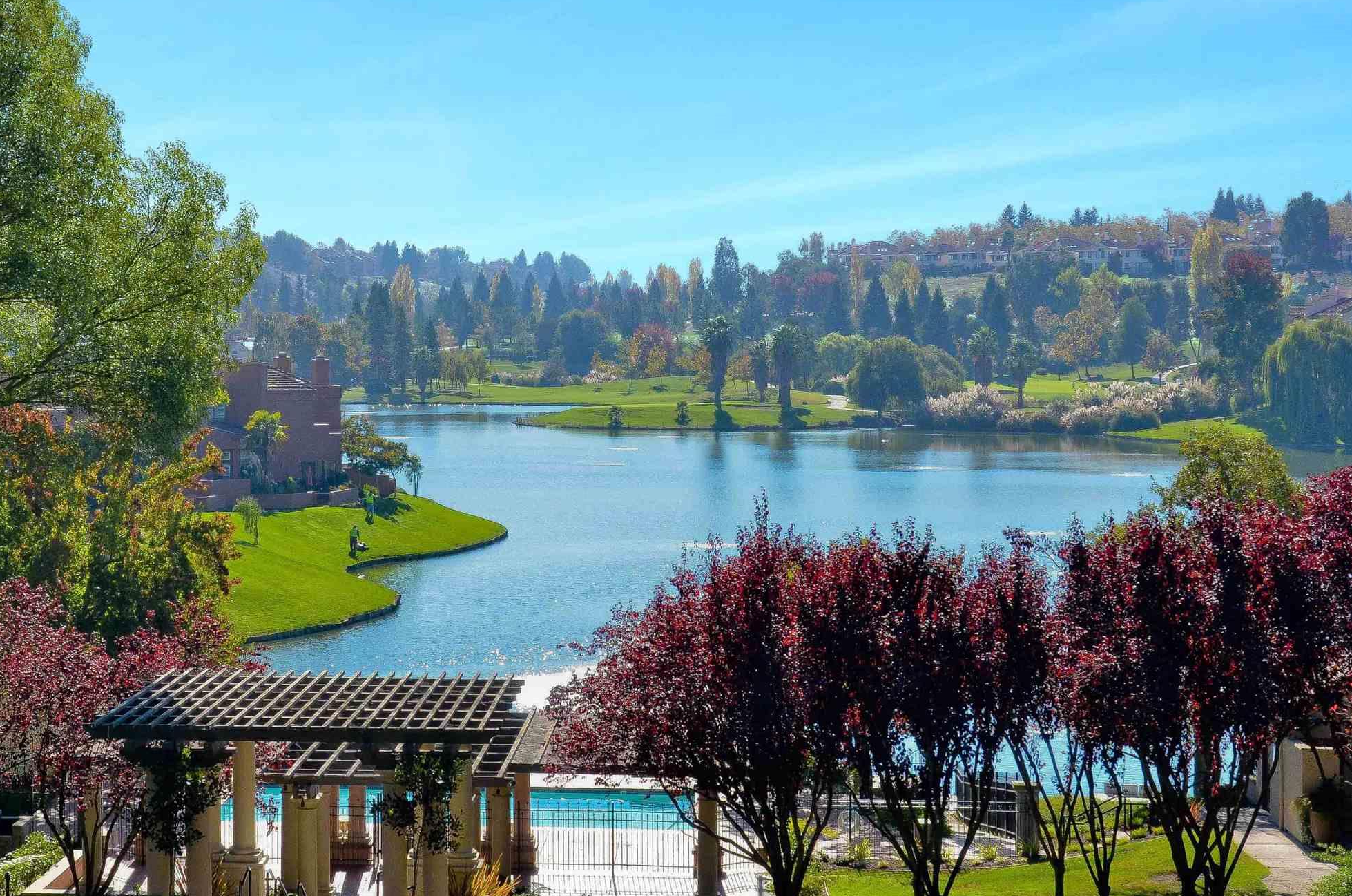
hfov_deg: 25.3
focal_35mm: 80
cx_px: 428
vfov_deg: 17.0
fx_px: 2998
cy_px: 417
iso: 320
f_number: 10
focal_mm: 34
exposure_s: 1/400
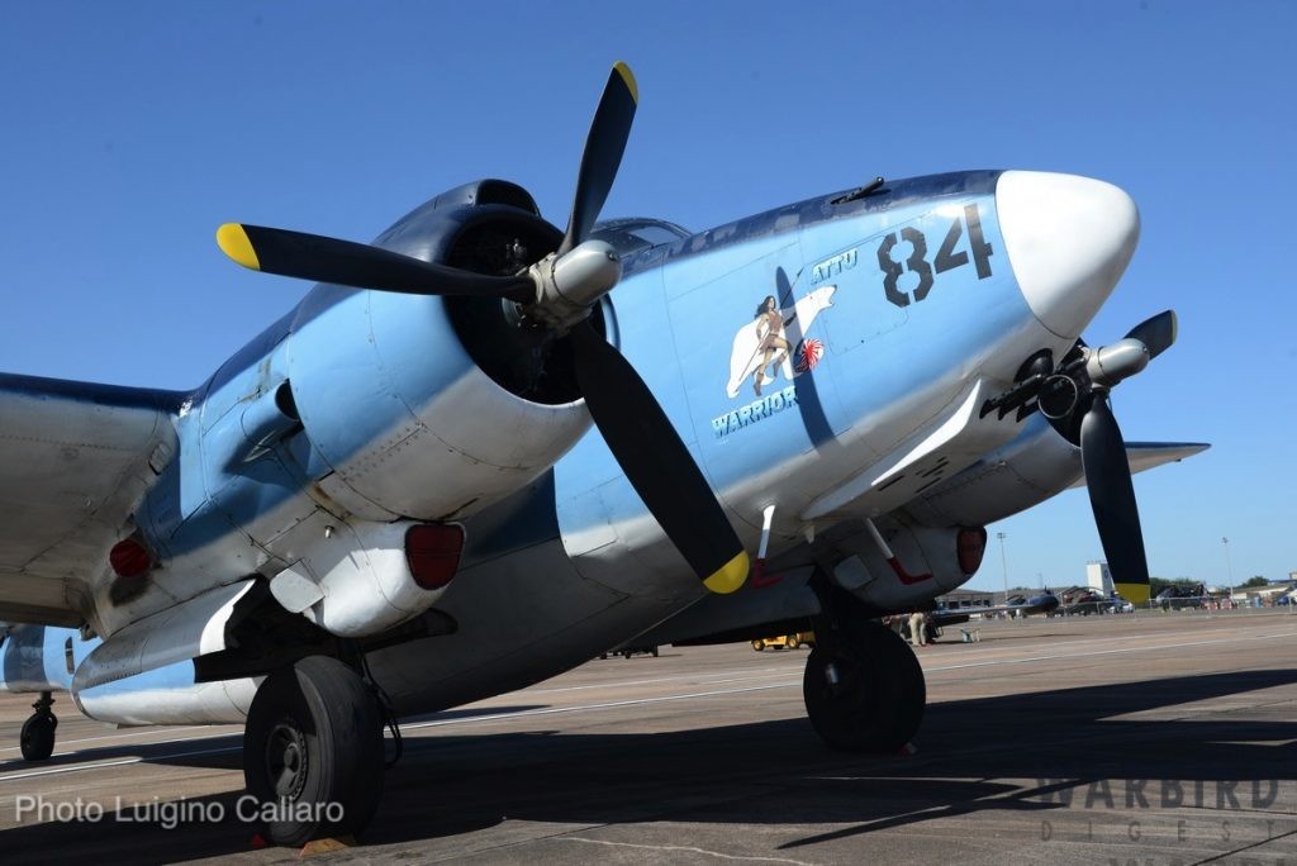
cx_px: 648
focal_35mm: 38
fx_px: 1370
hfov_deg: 50.7
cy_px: 433
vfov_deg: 35.1
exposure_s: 1/320
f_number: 9
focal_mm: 38
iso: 200
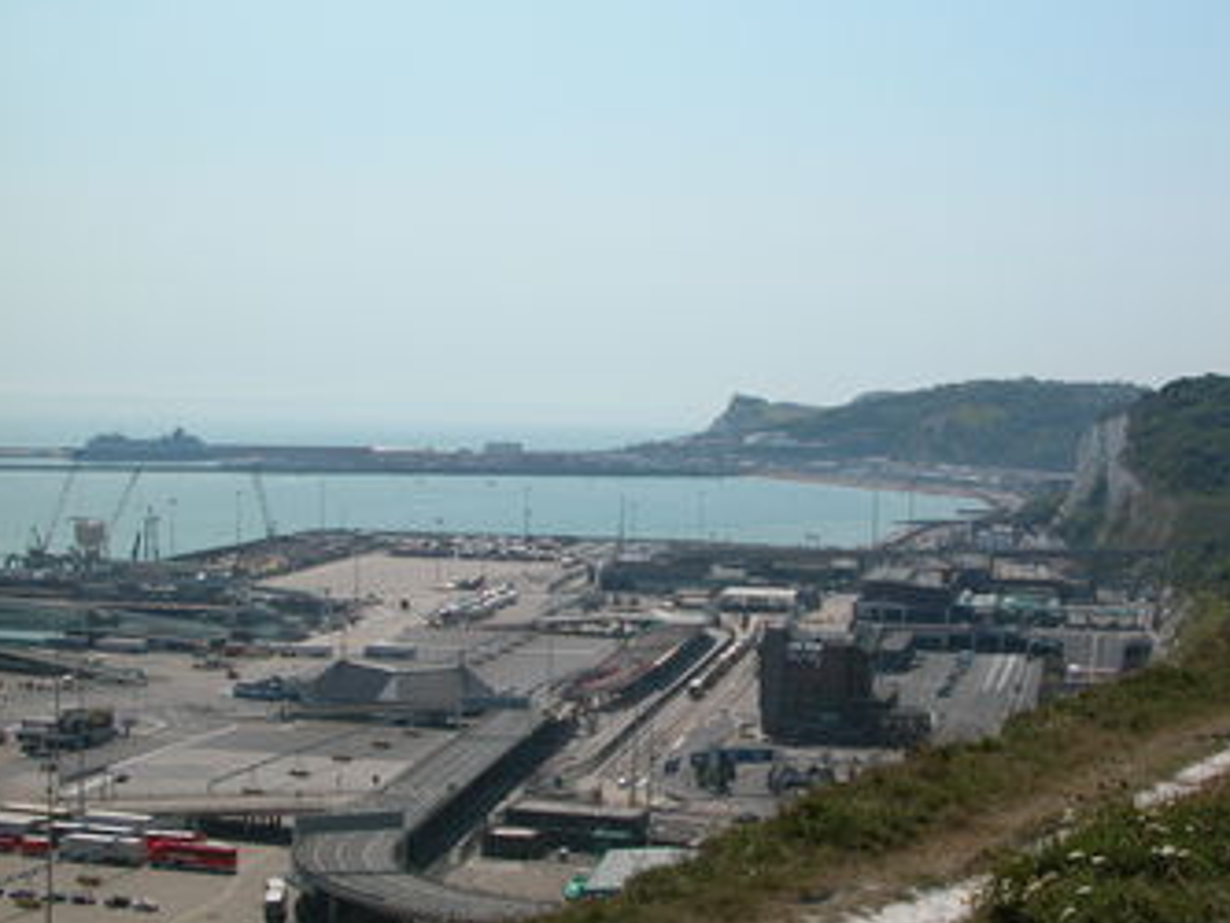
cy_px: 454
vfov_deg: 24.4
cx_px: 709
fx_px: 2133
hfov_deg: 32.1
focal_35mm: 60
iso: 100
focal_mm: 12.7
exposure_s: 1/494
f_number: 7.6
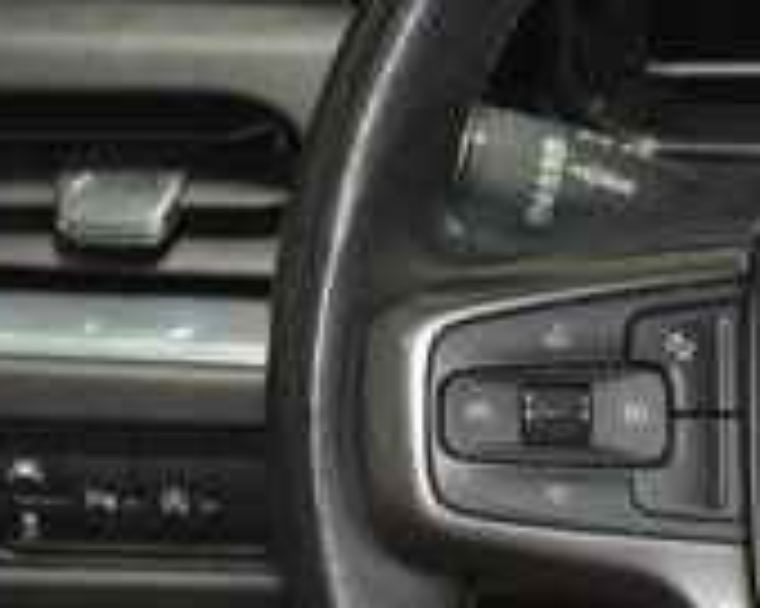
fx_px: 4069
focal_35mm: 181
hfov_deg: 10.3
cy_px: 421
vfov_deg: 8.5
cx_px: 1165
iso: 2500
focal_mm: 34
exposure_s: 1/25
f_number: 4
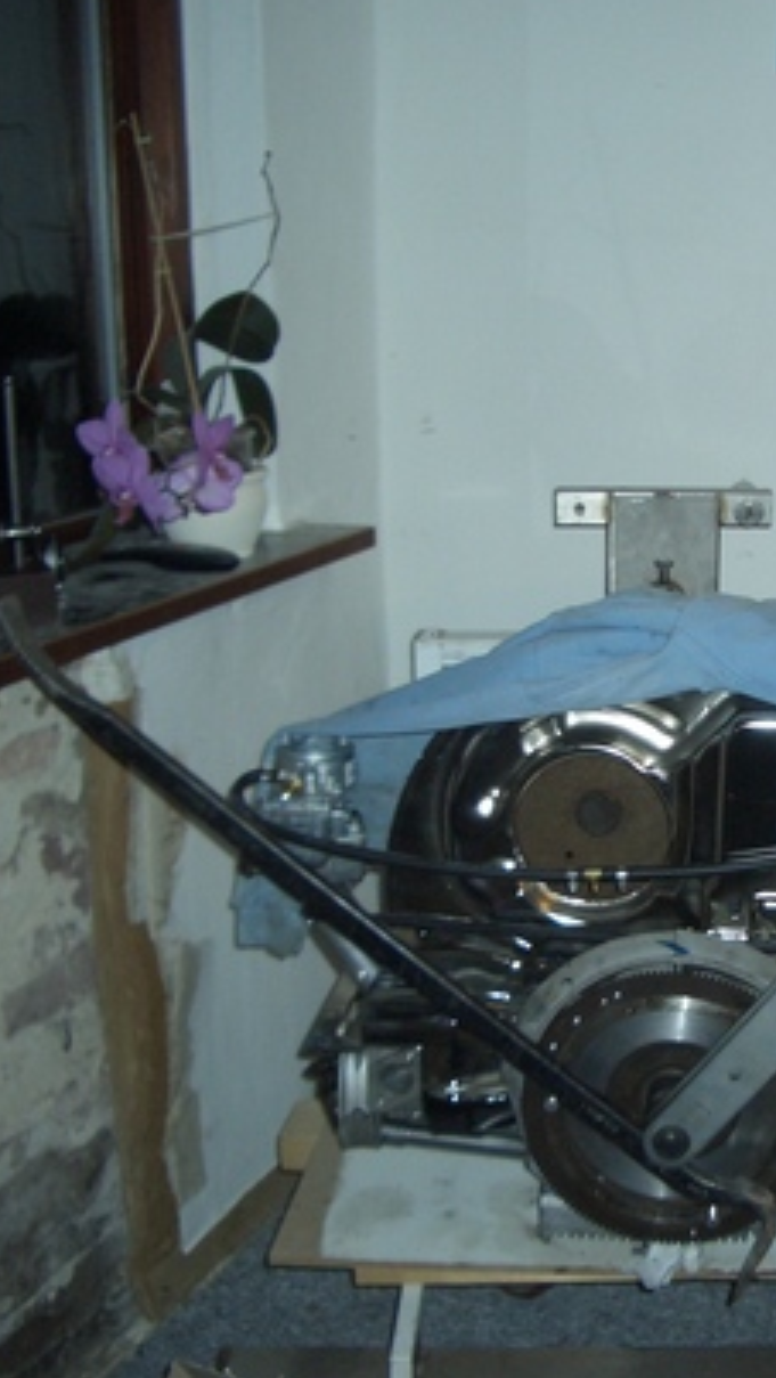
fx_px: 1900
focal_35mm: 52
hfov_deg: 22.4
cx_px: 732
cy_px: 694
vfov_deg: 39.9
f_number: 2.6
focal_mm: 5.8
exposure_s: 1/60
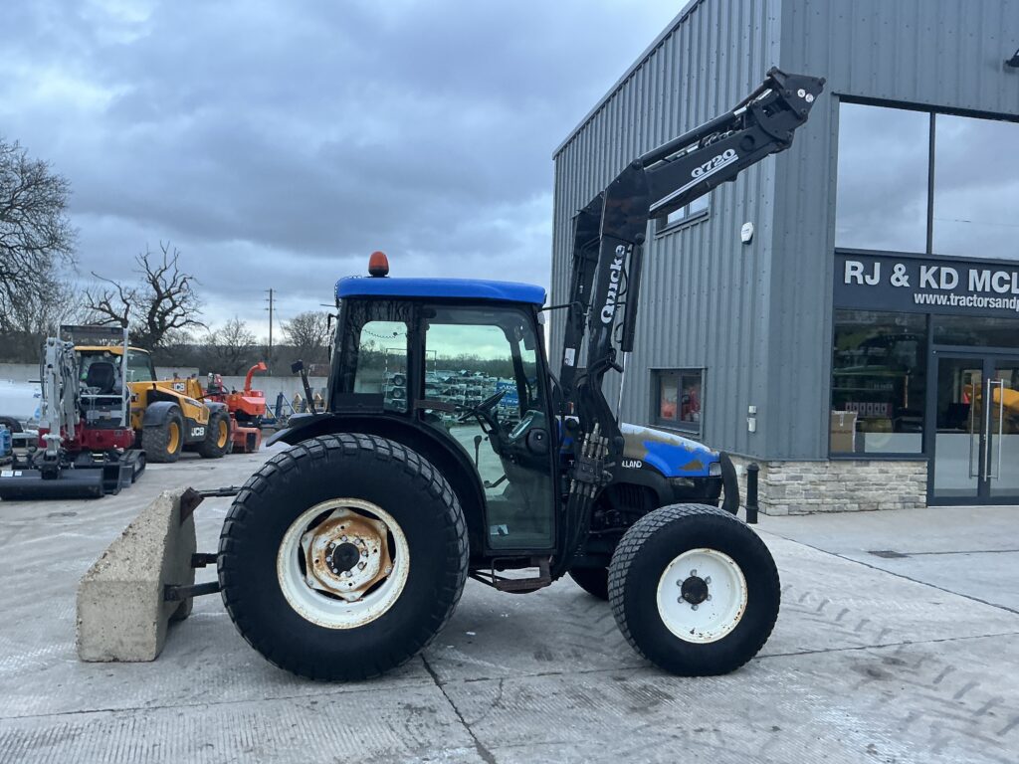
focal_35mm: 28
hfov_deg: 63.4
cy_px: 382
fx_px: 824
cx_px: 510
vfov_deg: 49.7
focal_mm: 3
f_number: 1.8
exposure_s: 1/117
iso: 64
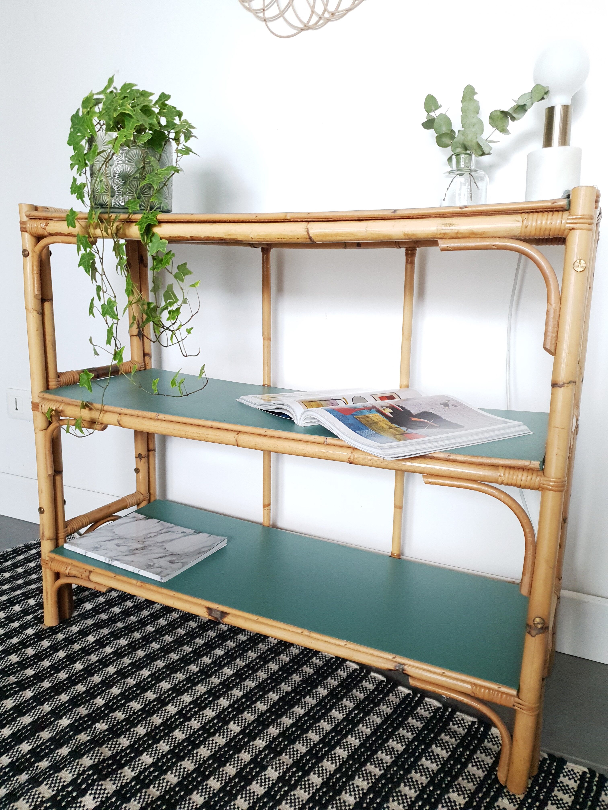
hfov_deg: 53.1
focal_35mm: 26
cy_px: 405
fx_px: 609
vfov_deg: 67.3
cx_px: 304
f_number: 1.5
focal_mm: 4.3
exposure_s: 1/50
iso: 320
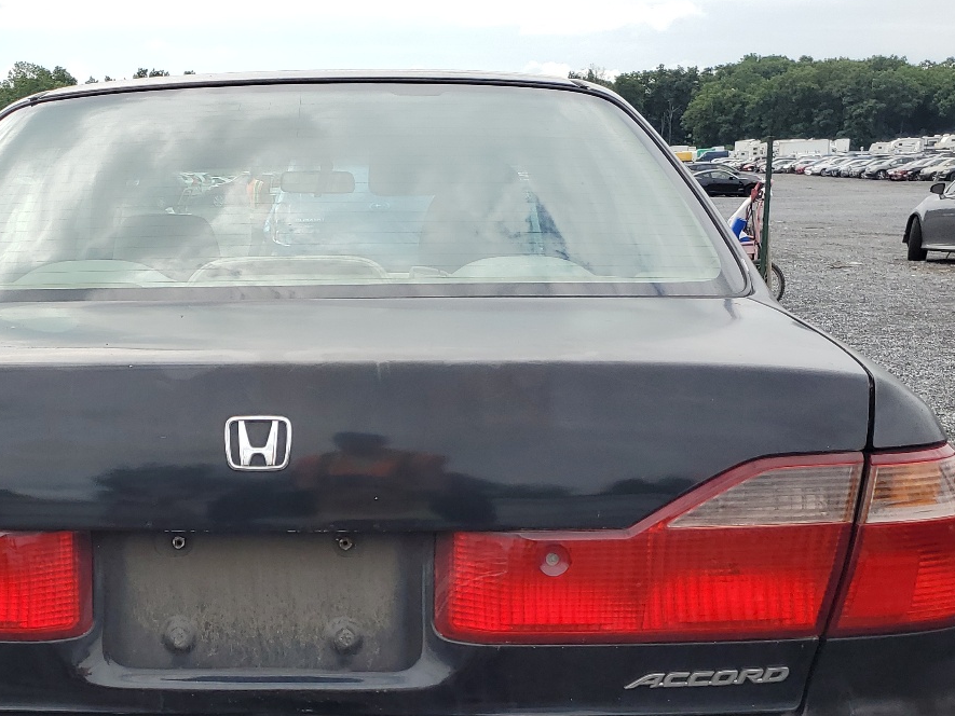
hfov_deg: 39.7
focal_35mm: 47
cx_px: 278
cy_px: 596
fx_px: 1297
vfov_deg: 30.0
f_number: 1.5
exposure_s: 1/2000
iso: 50
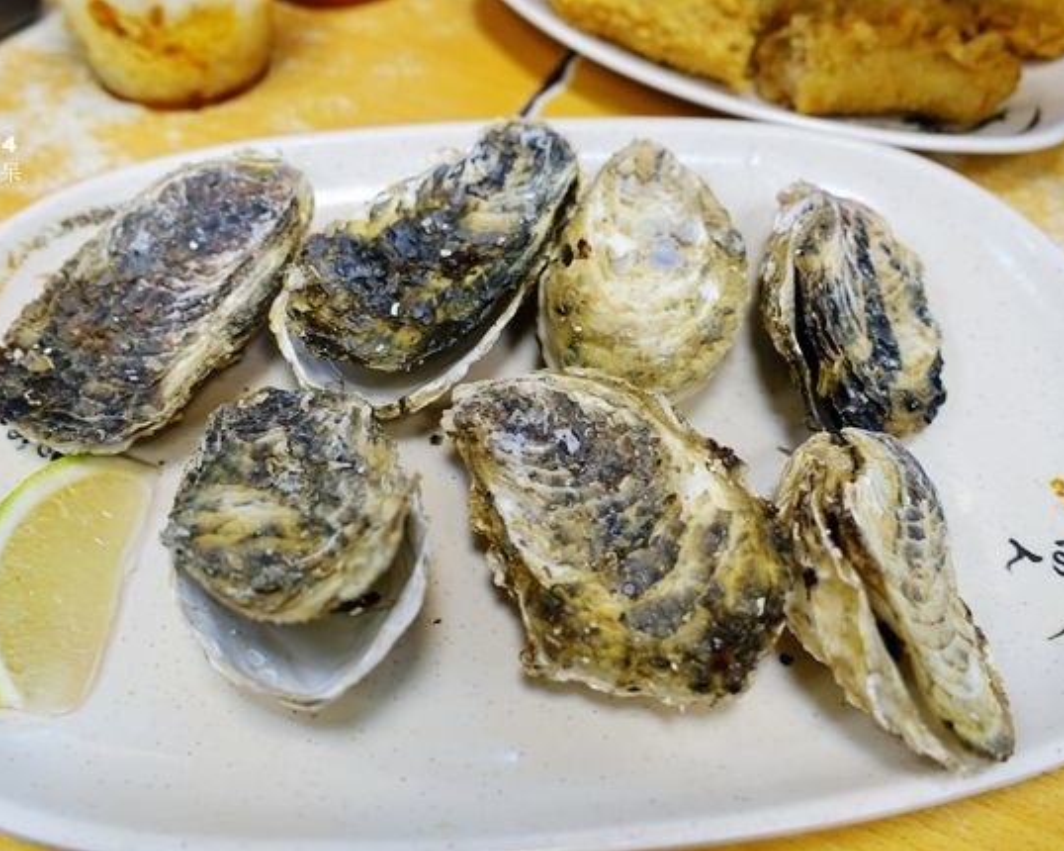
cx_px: 483
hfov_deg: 52.8
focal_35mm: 34
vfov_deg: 43.3
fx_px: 1070
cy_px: 426
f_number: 2.5
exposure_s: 1/30
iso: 160
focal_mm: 10.89
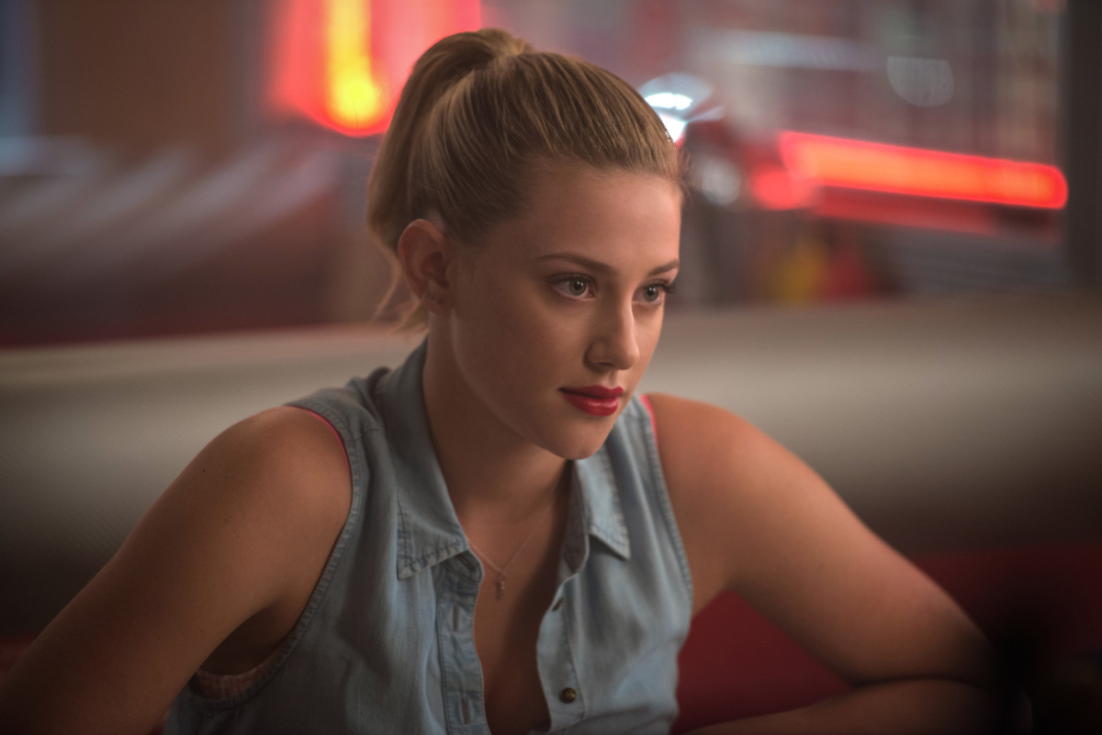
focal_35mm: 200
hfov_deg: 10.3
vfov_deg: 6.9
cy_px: 368
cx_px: 551
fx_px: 6124
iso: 1000
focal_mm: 200
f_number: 2.8
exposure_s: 1/125
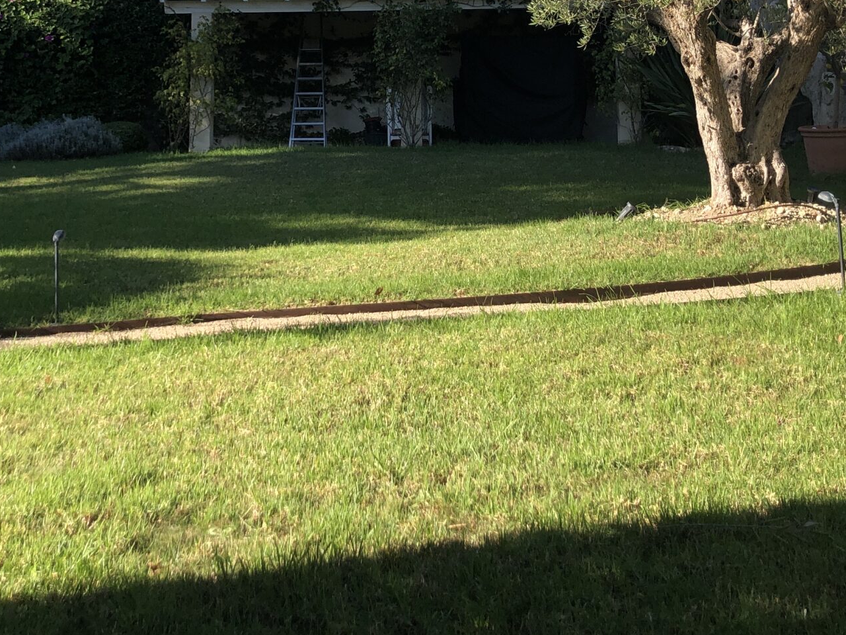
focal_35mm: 56
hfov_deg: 34.3
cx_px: 352
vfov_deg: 25.1
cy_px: 36
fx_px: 1369
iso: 20
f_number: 1.8
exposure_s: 1/800
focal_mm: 3.99
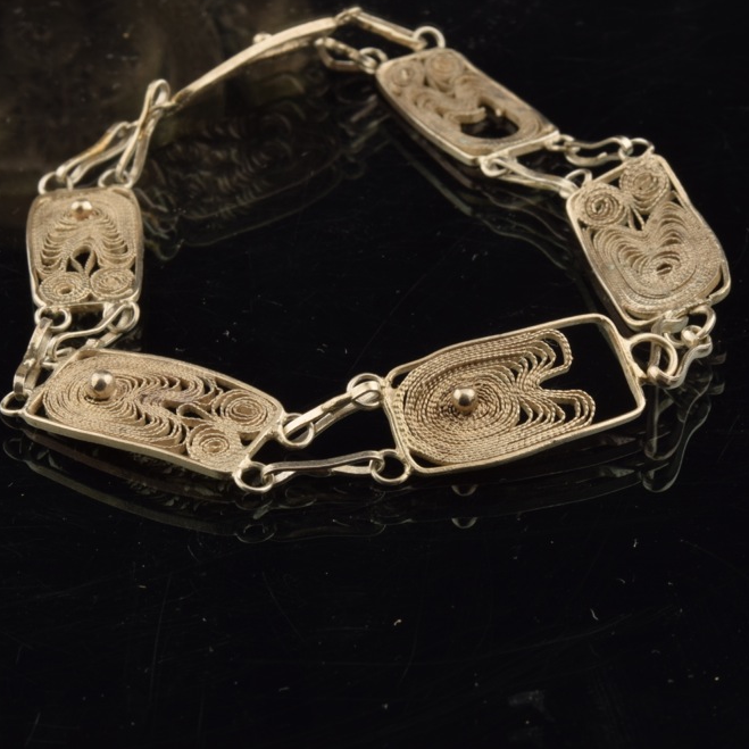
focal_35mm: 116
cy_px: 376
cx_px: 340
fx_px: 2840
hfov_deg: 15.0
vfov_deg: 15.0
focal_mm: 60
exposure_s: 1/125
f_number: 25
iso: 100
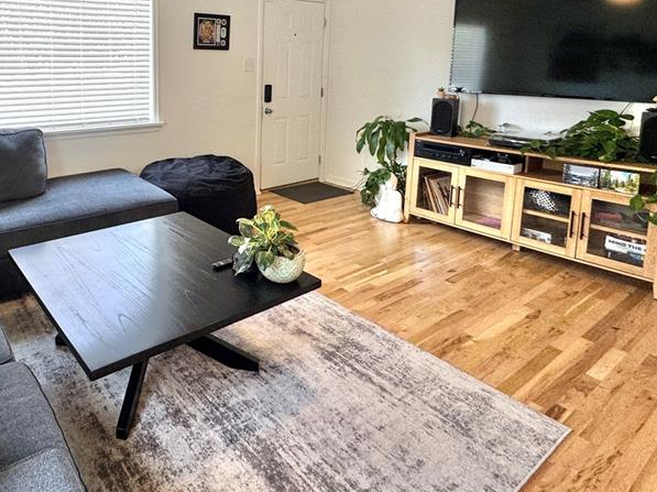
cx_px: 176
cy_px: 113
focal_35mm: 24
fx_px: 455
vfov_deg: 53.7
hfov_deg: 67.7
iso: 160
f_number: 2.2
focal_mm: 2.22
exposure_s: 1/120
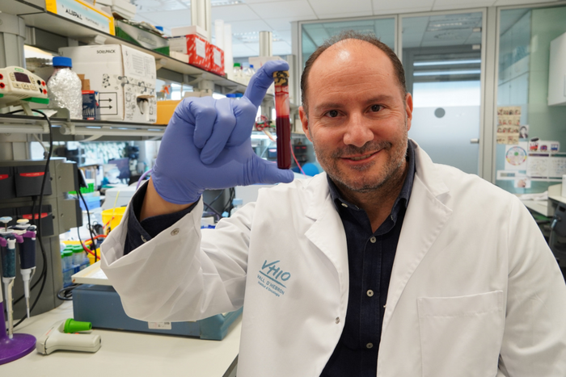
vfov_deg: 43.6
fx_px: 472
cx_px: 283
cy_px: 188
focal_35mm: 30
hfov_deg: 61.9
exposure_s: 1/50
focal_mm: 20
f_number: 5
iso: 500
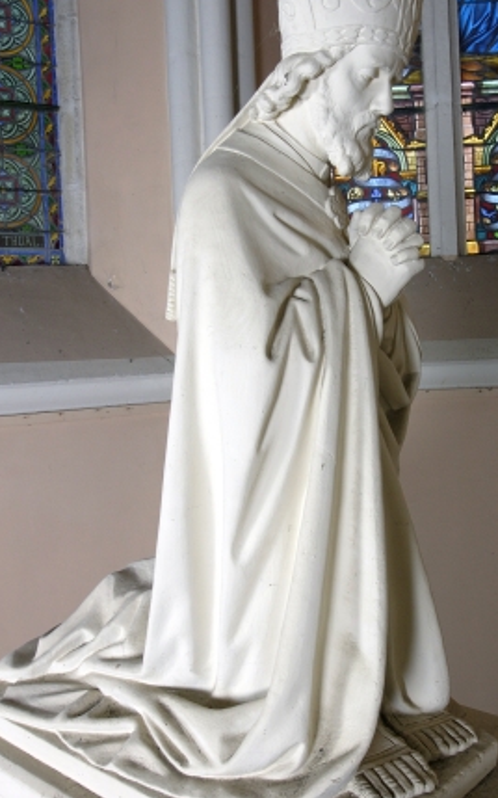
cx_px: 305
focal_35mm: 46
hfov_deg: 28.1
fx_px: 991
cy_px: 385
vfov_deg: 43.8
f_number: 11
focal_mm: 25
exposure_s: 1/30
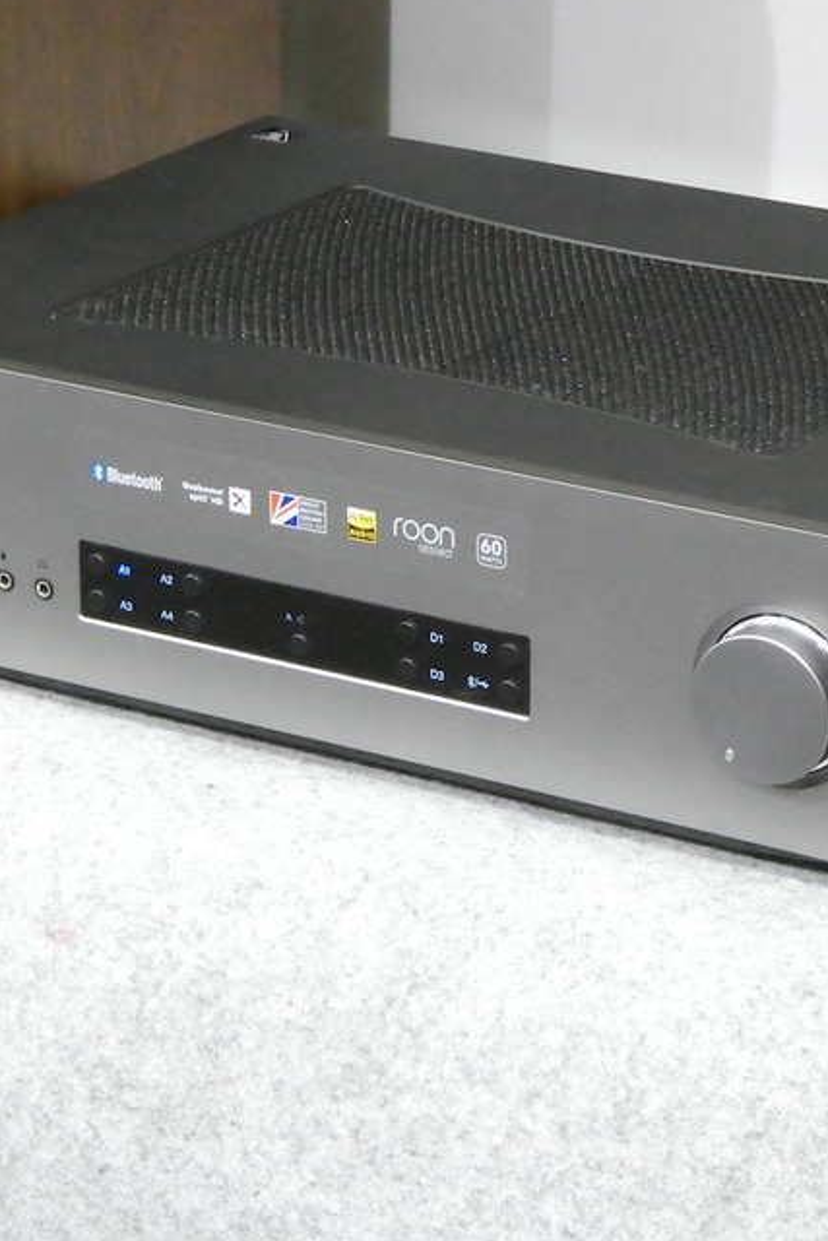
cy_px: 595
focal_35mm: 131
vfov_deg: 15.6
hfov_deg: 10.5
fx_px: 4517
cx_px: 493
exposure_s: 1/13
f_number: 6.3
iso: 1600
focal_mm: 15
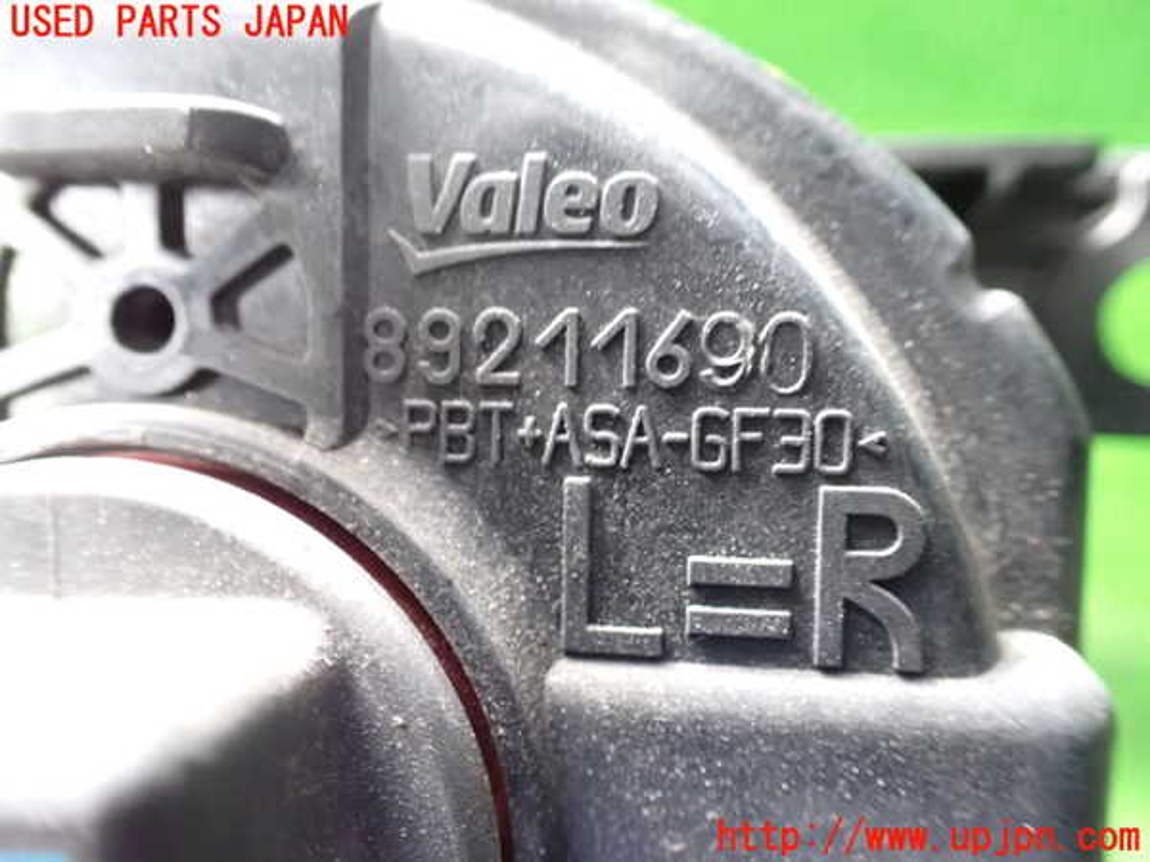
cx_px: 575
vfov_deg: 46.8
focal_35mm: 30
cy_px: 431
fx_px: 997
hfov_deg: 60.0
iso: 1600
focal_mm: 5.4
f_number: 2.3
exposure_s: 1/20
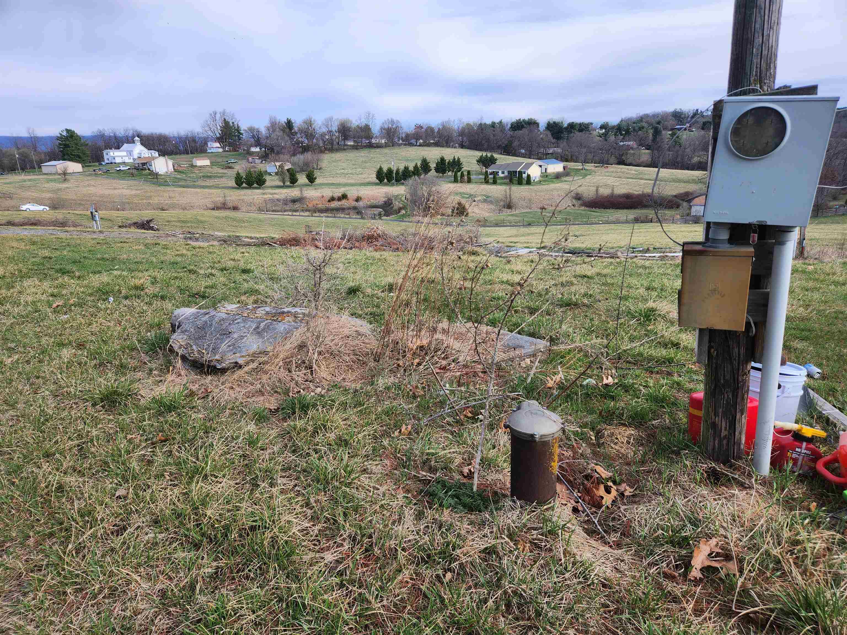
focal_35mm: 23
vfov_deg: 58.9
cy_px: 318
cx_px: 424
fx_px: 563
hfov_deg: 73.9
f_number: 1.8
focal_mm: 5.4
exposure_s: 1/796
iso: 20
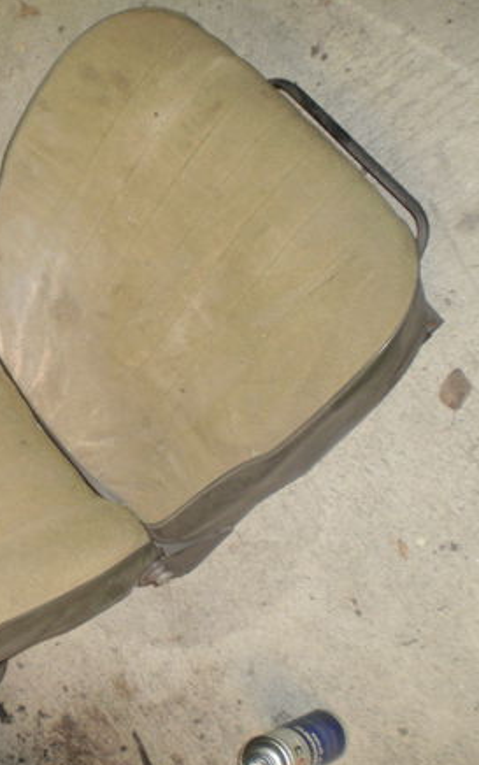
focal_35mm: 56
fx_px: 1168
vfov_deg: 36.3
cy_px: 393
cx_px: -68
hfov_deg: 21.8
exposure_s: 1/30
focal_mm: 6.3
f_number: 3.1
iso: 125
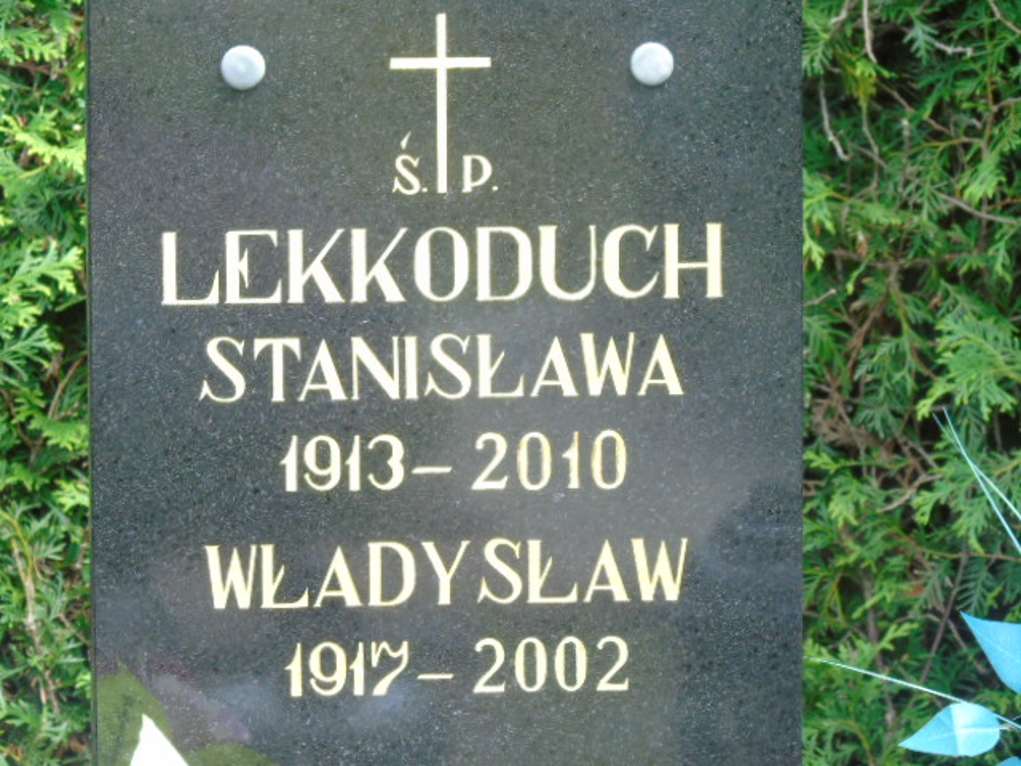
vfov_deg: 6.1
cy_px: 383
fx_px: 7167
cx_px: 510
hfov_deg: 8.1
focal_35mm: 243
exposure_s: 1/125
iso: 250
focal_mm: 43
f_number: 4.8
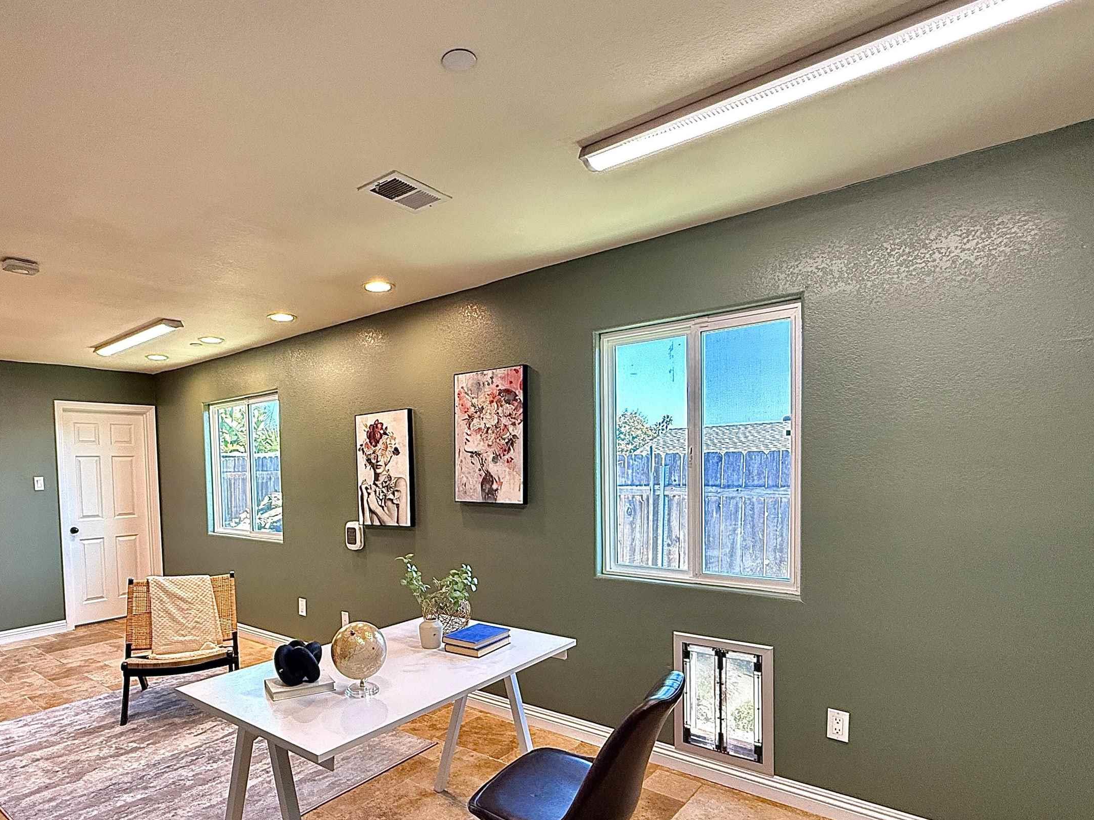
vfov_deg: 65.3
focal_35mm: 20
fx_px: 632
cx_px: 438
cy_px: 496
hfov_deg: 80.8
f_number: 2.2
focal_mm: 2.22
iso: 250
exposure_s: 1/120
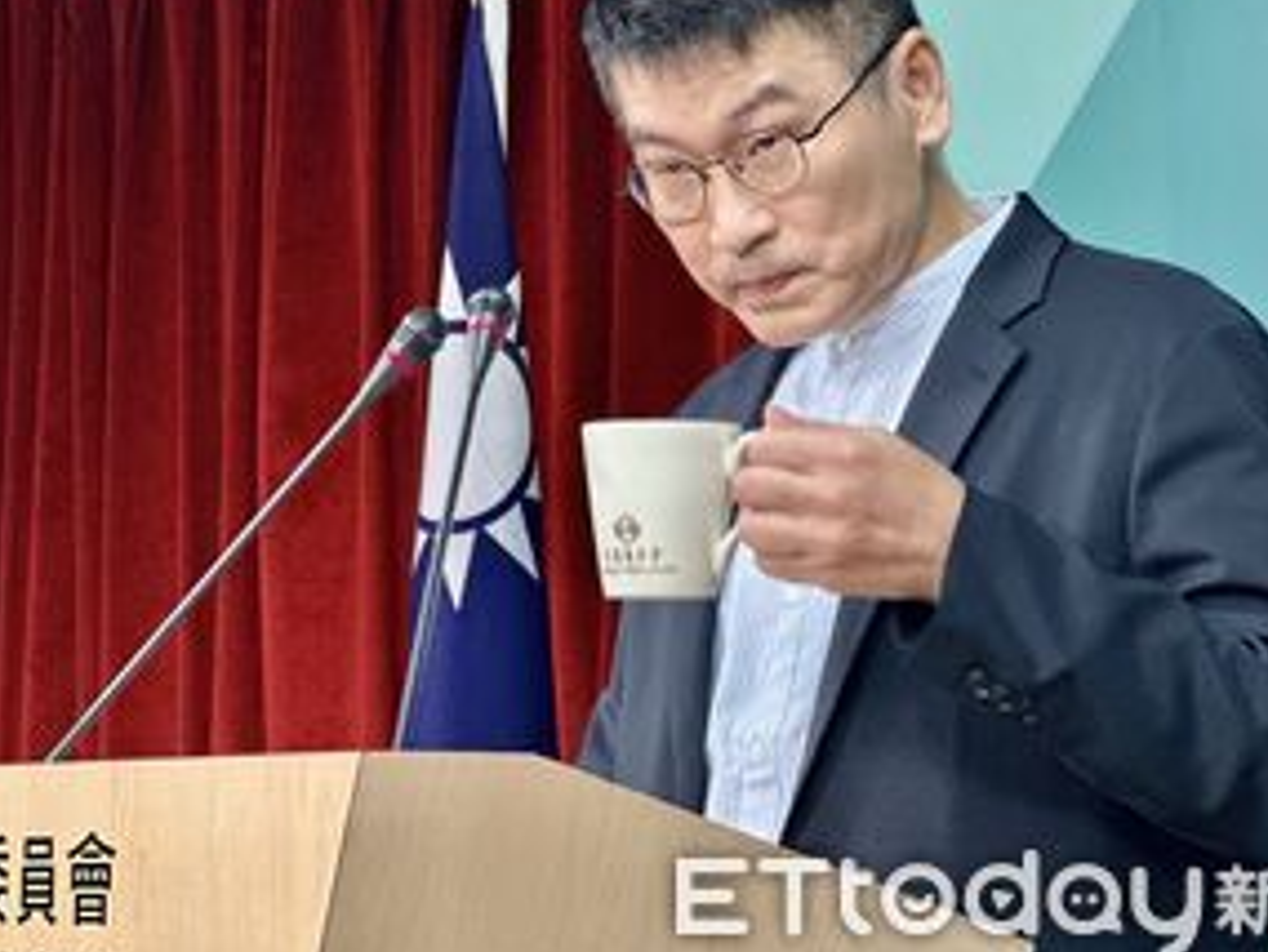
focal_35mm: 108
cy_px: 320
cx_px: 596
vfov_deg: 13.7
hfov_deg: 18.2
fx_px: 3958
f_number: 2.8
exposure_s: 1/60
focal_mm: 9
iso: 160
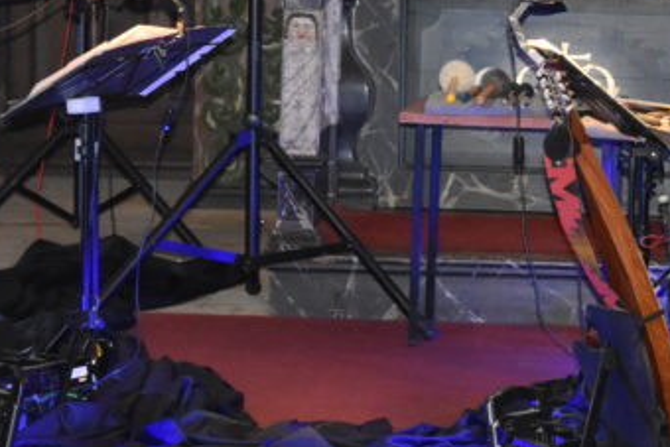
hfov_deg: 11.0
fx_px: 3465
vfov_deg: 7.4
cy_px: 126
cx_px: 424
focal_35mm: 186
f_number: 5.6
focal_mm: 55
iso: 3200
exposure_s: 1/50
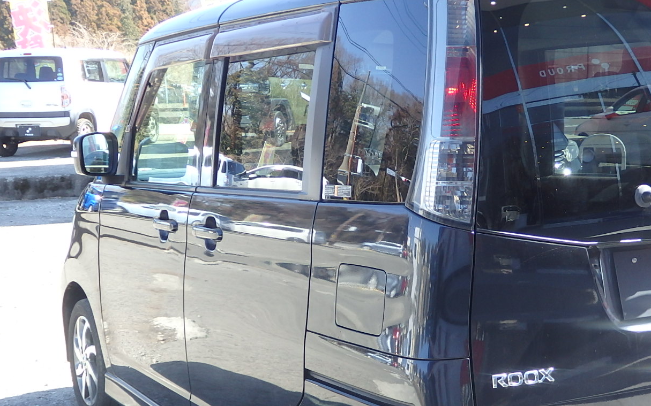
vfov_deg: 20.8
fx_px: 1100
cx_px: 434
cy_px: 295
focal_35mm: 62
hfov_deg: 32.7
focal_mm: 6.6
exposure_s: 1/125
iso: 125
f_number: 3.6
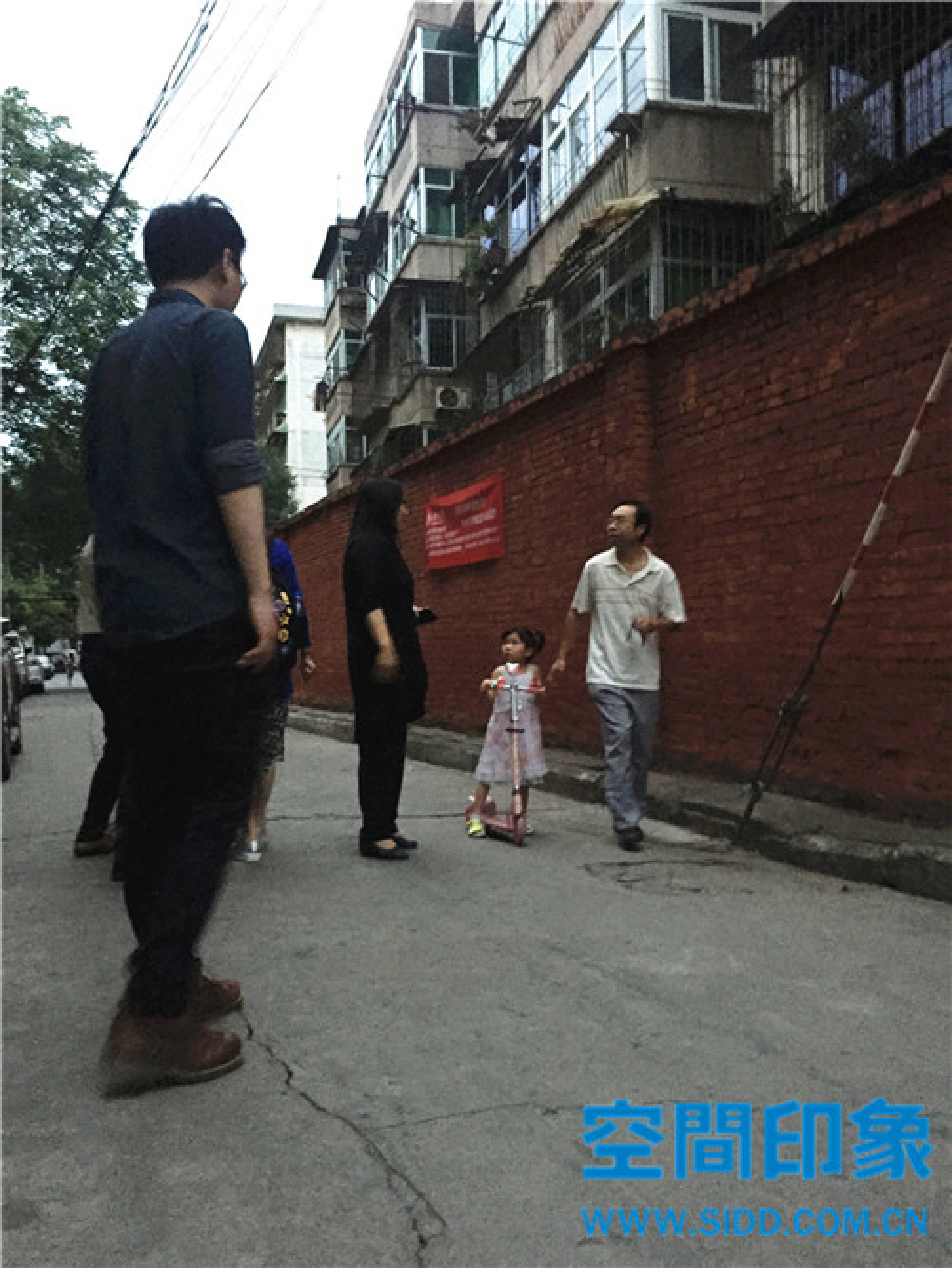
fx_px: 1063
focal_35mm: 29
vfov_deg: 61.6
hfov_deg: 48.3
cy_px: 634
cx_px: 476
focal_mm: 4.15
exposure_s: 1/17
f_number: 2.2
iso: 640
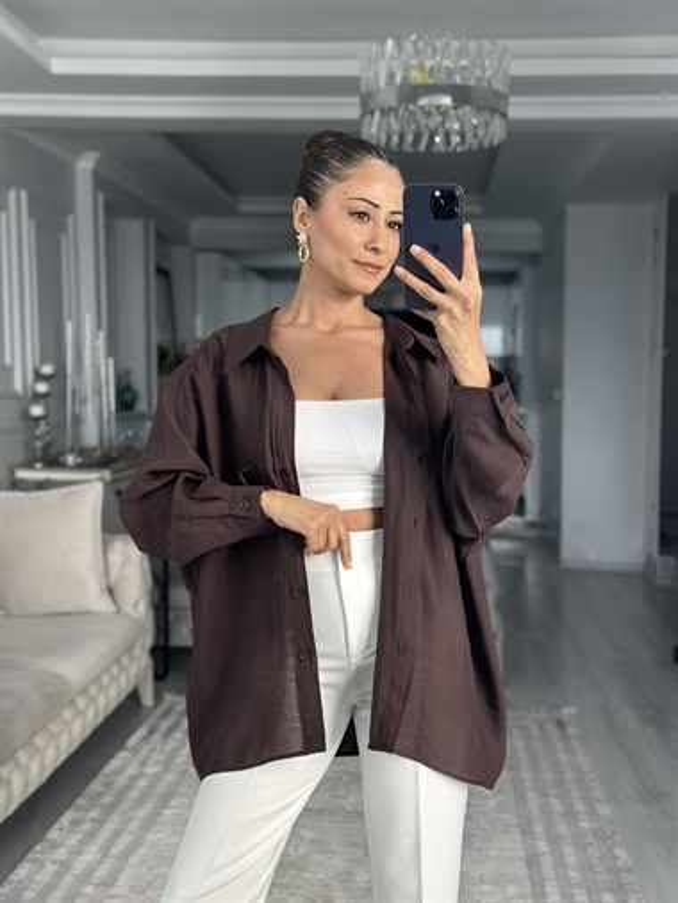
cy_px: 452
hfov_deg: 30.3
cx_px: 339
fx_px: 1252
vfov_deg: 39.6
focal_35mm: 48
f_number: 1.78
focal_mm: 6.86
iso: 125
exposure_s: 1/121
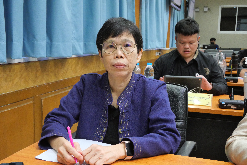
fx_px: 281
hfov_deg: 47.4
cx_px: 124
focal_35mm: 41
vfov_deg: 32.7
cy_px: 82
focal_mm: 20
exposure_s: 1/30
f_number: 6.3
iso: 3200
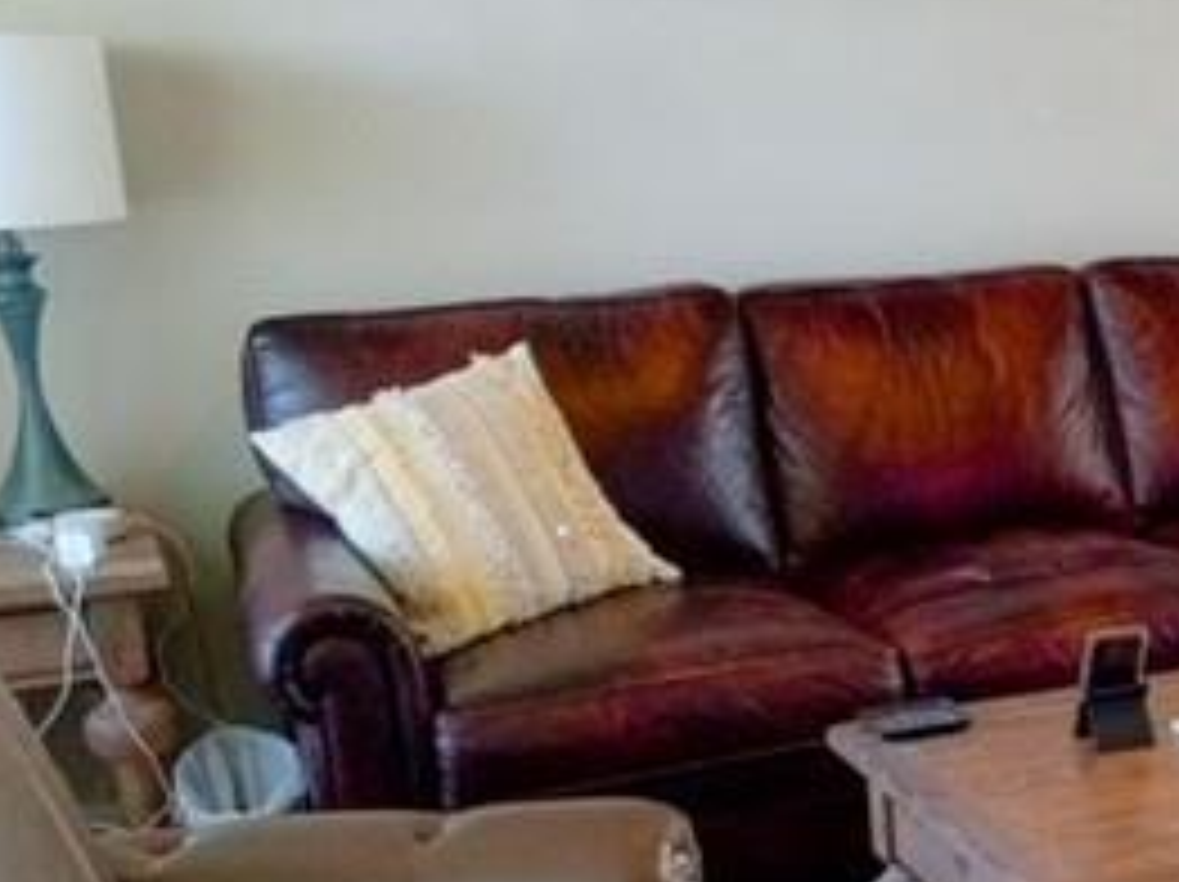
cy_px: 612
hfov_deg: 26.2
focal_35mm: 66
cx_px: 1422
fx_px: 2246
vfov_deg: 22.1
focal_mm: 3.94
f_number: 1.8
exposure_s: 1/60
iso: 320
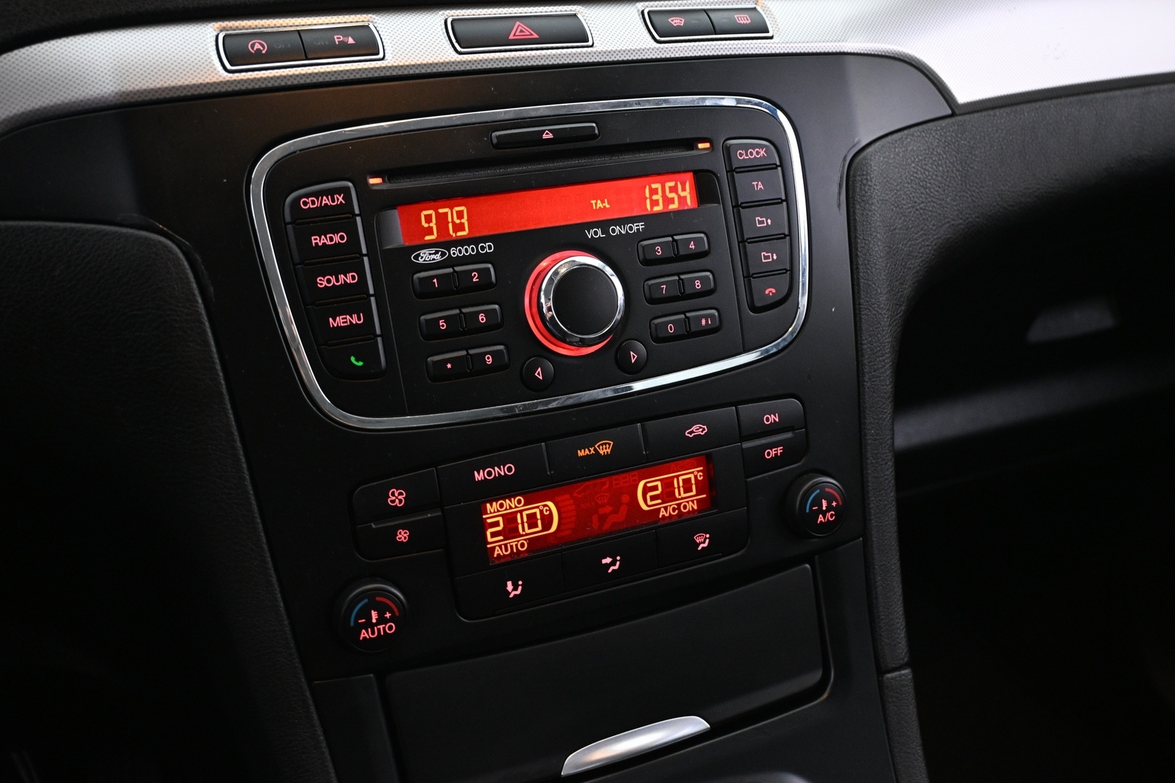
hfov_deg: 55.1
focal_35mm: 34
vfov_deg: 38.4
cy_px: 392
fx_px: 1126
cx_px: 588
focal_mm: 23
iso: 1600
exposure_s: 1/20
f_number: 4.2
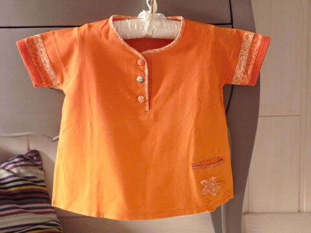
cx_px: 156
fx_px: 530
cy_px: 116
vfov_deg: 24.8
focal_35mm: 59
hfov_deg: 32.7
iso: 800
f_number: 3.2
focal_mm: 10.4
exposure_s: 1/15
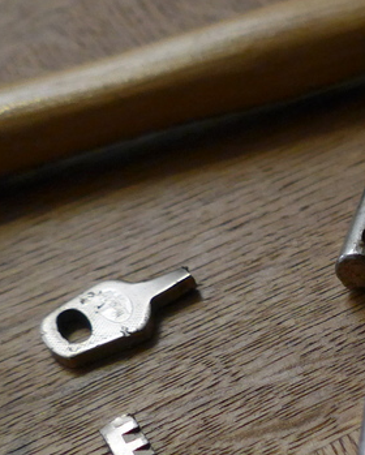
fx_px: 1092
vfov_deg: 23.1
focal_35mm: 81
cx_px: 564
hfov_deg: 17.0
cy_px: 387
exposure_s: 1/15
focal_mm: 6
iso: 400
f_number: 2
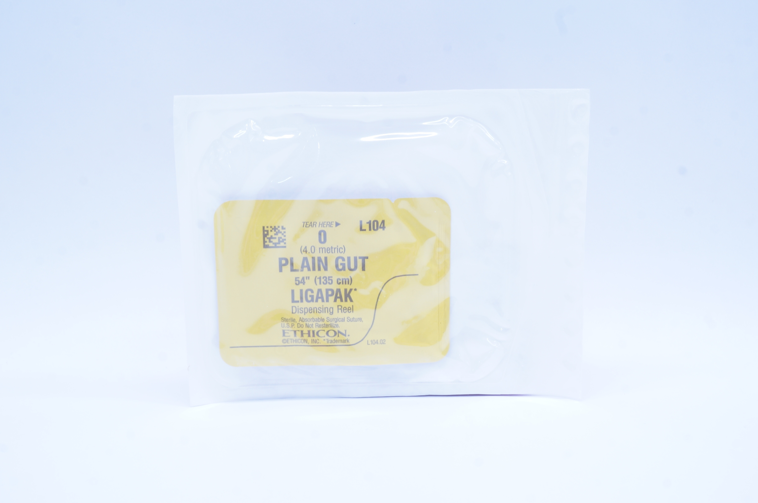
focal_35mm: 45
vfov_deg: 29.8
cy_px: 252
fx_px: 946
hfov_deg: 43.6
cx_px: 379
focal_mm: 30
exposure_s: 1/10
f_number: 13
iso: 400
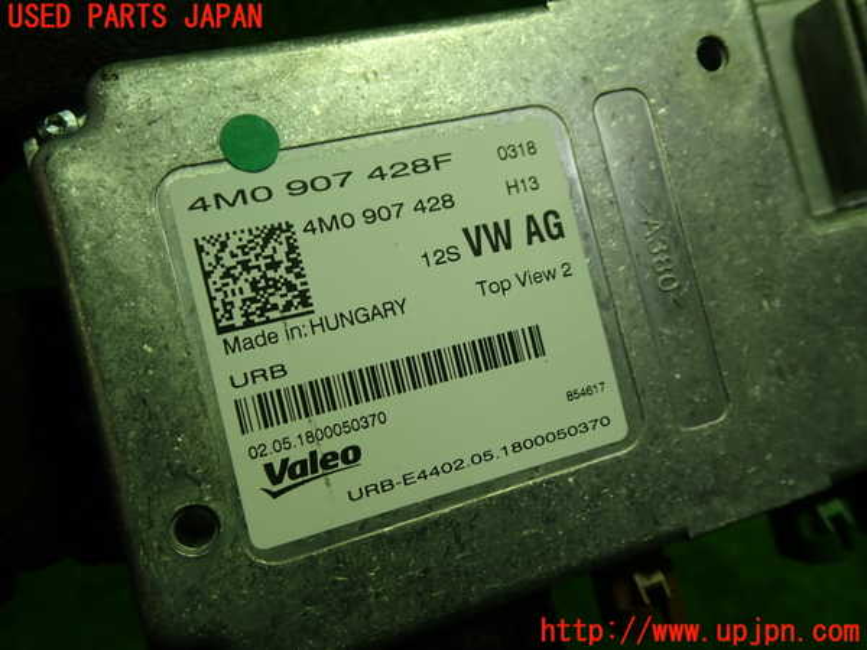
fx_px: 751
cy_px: 325
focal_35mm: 30
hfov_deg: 60.0
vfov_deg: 46.8
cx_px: 434
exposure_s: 1/80
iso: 100
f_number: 2.3
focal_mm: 5.4
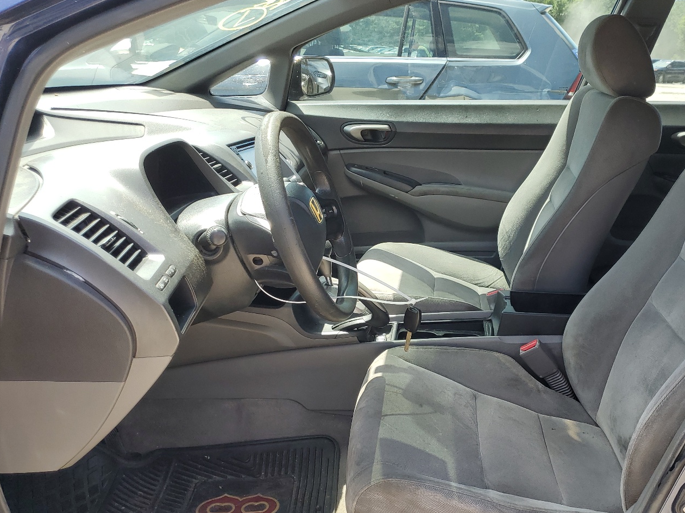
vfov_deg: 42.8
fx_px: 653
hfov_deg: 54.7
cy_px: 293
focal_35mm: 33
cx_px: 429
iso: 50
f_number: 1.5
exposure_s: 1/500
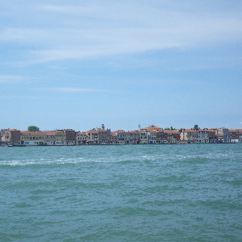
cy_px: 121
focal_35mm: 50
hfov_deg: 33.9
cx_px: 93
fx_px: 395
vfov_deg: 34.0
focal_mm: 7.5
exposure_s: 1/320
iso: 50
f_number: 5
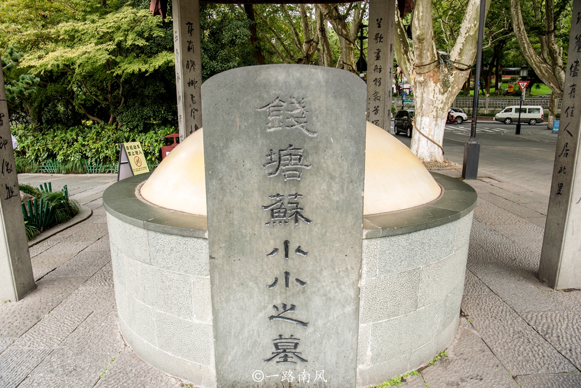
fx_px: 387
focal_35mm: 24
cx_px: 290
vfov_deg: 53.2
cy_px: 194
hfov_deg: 73.7
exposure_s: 1/100
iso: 400
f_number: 8
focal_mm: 24
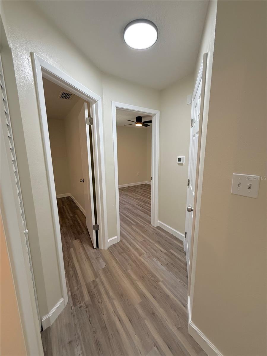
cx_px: 134
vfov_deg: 102.1
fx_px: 144
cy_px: 178
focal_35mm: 14
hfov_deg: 85.7
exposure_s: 1/120
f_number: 2.2
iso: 200
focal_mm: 2.22
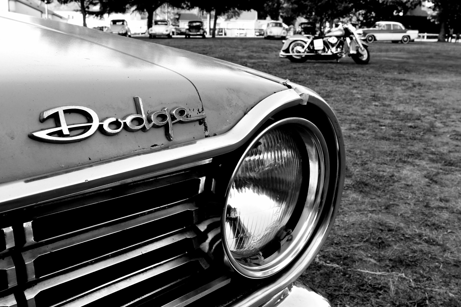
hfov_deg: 53.1
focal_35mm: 36
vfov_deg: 36.9
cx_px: 230
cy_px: 154
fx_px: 461
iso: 1000
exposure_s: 1/40
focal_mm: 24
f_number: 16
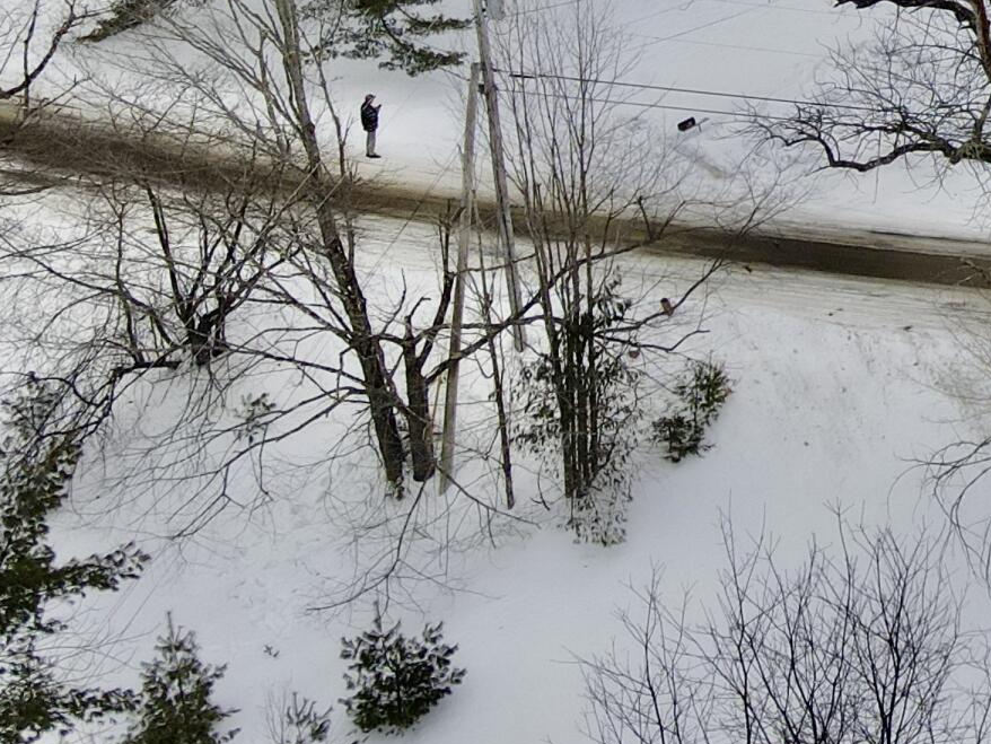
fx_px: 2348
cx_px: 1612
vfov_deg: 16.8
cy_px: -274
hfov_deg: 19.7
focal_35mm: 82
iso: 100
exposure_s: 1/725
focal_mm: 4.5
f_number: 2.8
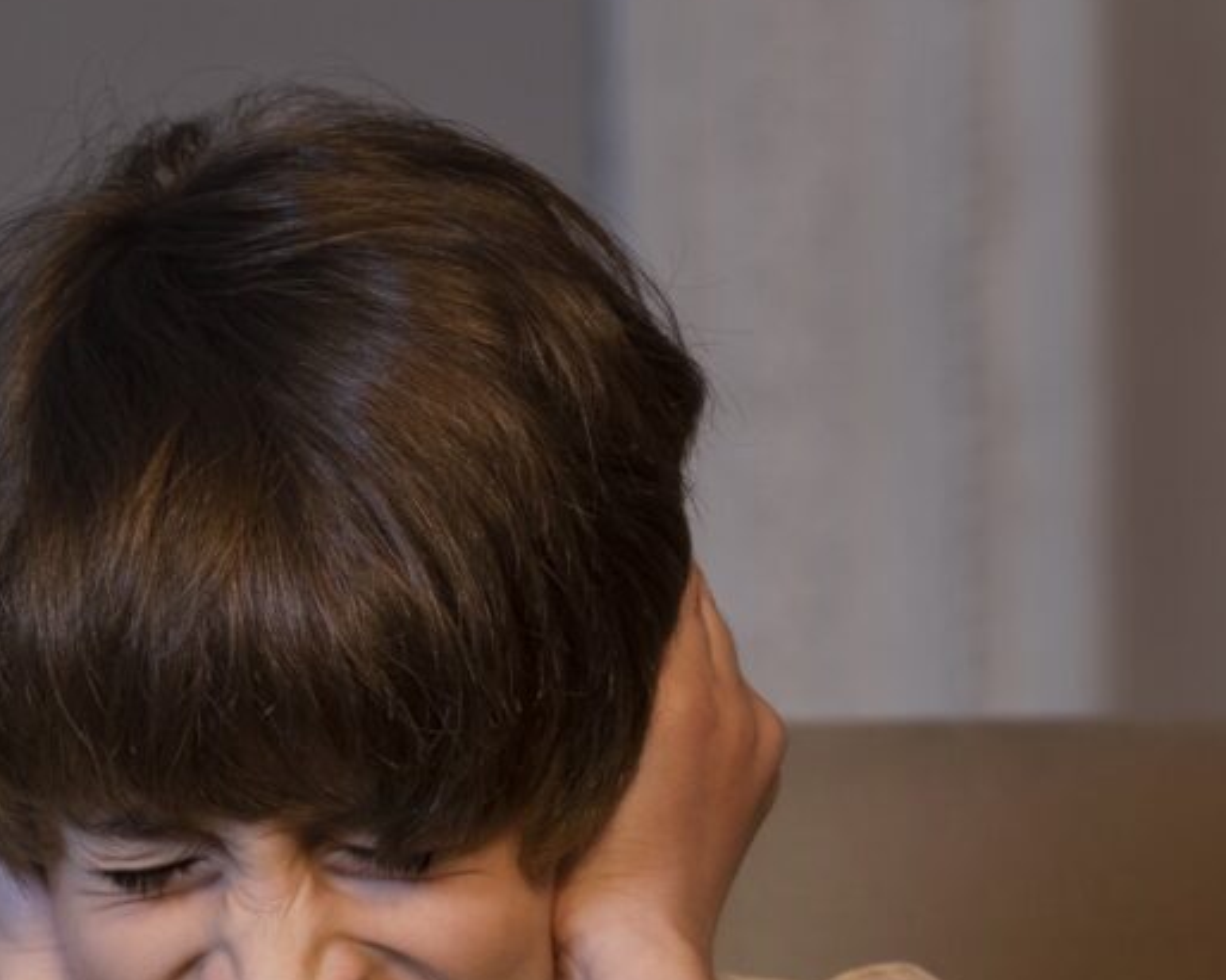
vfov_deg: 6.0
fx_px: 9323
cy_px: 511
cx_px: -391
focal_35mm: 257
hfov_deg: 7.4
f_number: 2.8
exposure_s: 1/160
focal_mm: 55
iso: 320
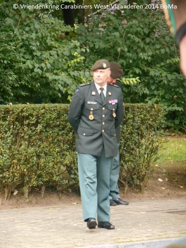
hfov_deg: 8.2
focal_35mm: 182
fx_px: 1304
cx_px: 93
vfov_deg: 10.9
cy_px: 124
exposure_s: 1/60
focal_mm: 32.9
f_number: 6.4
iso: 560
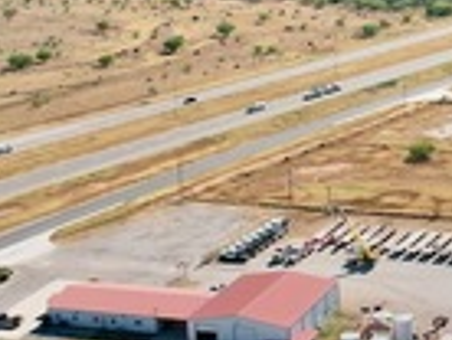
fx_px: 1282
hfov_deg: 18.3
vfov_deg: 15.1
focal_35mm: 98
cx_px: 626
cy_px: 87
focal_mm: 8.38
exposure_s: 1/4000
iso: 150
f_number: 2.8
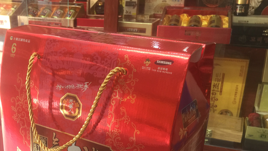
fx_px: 334
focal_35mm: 47
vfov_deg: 25.1
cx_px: 89
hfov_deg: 43.1
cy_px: 117
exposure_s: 1/17
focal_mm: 4.15
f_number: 2.2
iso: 50
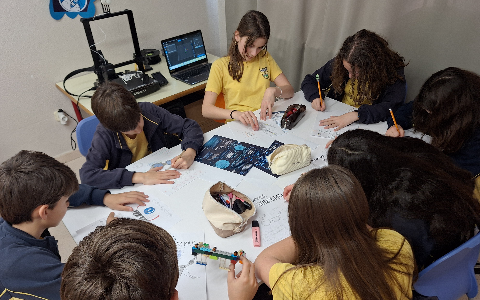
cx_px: 234
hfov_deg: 72.5
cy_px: 161
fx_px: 327
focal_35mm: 25
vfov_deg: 49.2
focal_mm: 5.54
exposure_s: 1/50
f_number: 1.8
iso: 80
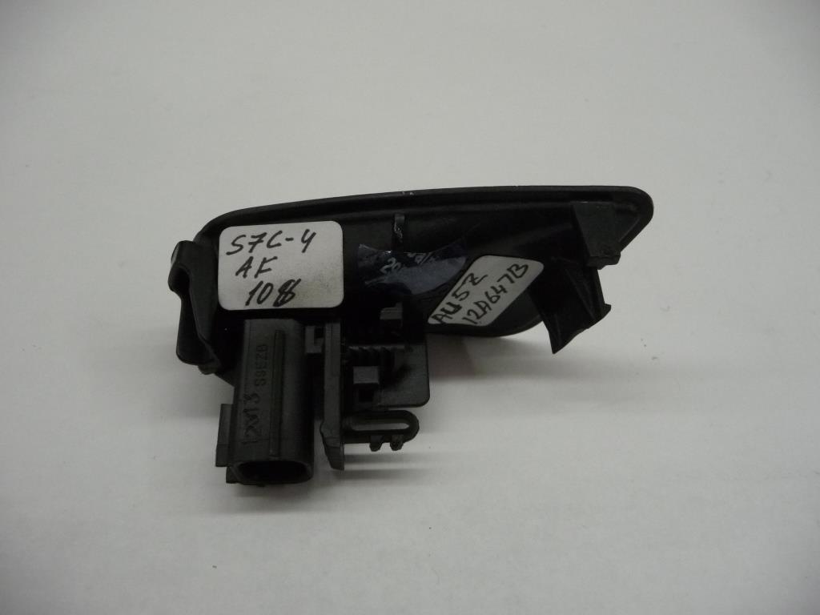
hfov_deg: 63.4
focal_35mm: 28
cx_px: 410
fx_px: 663
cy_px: 308
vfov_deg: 49.7
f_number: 3.3
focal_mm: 4.7
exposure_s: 1/125
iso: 400
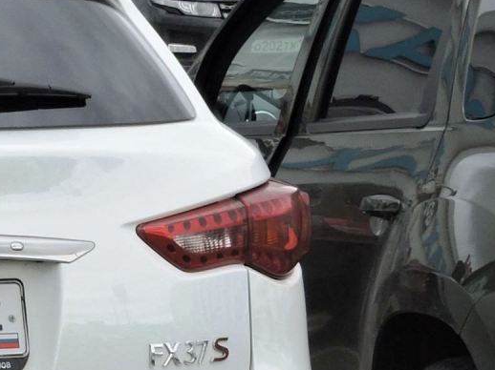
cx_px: -443
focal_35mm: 251
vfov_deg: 5.9
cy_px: 253
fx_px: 3588
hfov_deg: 7.6
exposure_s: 1/200
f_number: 4.2
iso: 100
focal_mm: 11.6
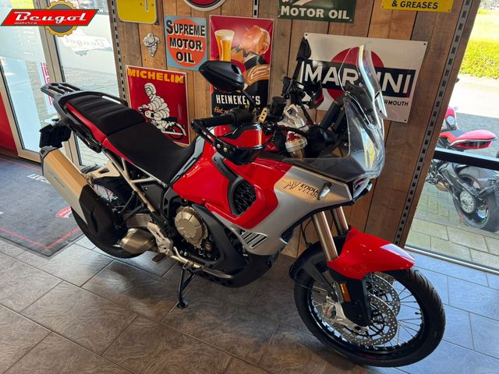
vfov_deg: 56.8
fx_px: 346
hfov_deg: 71.6
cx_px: 250
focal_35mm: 24
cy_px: 187
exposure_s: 1/100
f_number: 1.78
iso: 160
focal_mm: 6.76
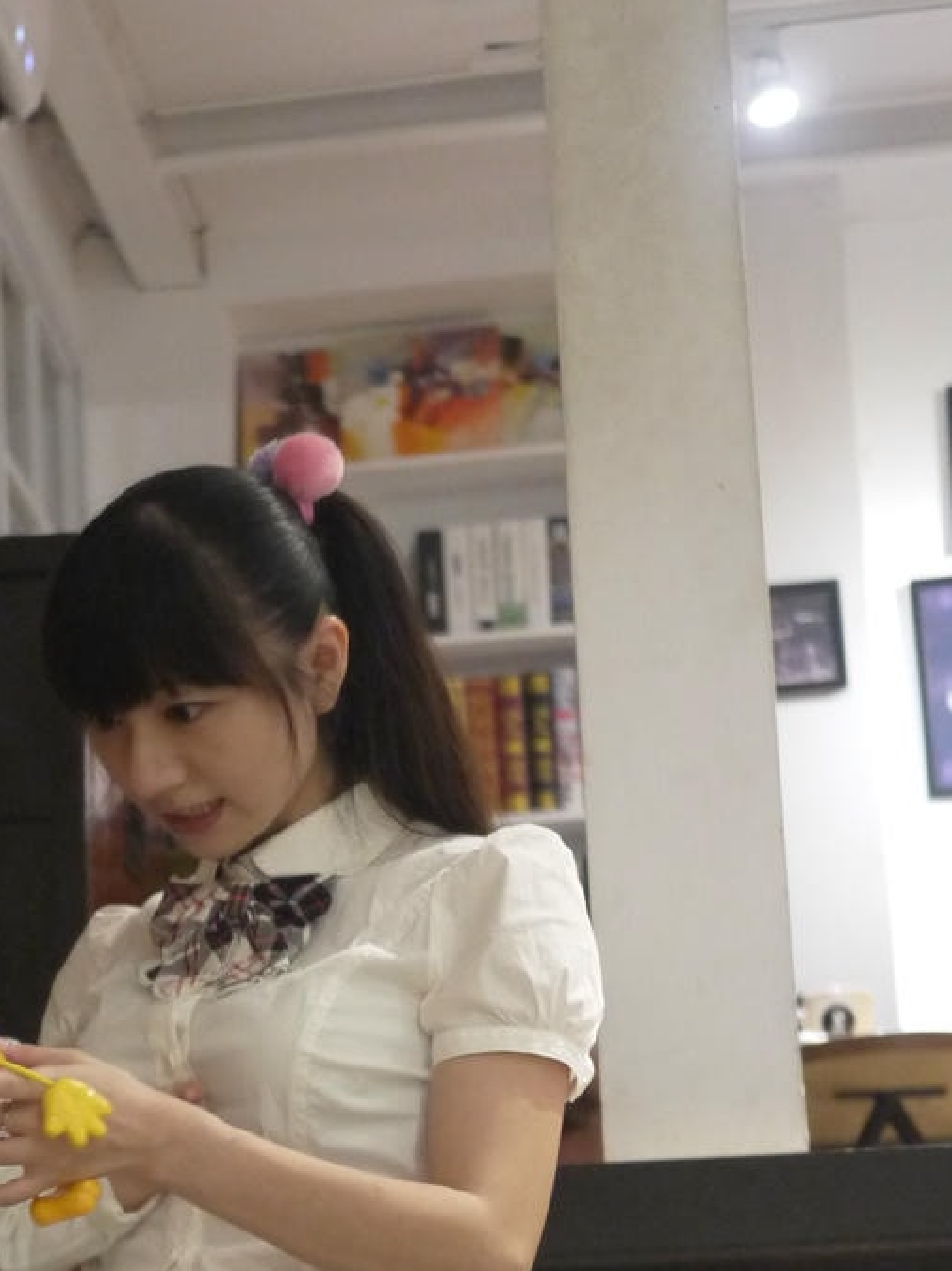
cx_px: 66
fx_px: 3486
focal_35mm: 95
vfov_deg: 20.3
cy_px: 1111
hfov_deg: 15.3
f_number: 1.7
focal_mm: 20
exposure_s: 1/40
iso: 800
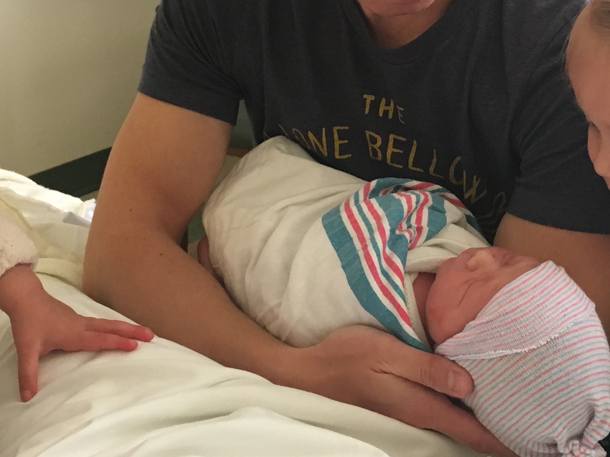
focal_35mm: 55
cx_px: 343
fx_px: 969
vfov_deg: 25.9
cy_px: 67
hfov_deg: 34.9
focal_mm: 4.15
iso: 200
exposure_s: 1/24
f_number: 2.2
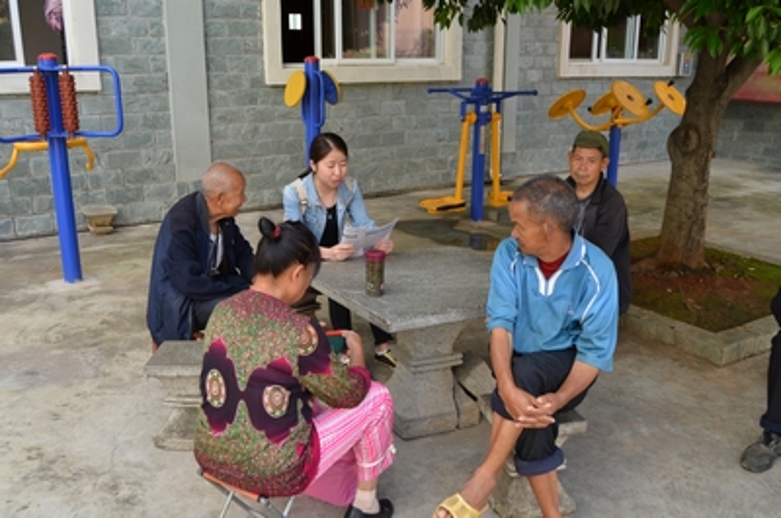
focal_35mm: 33
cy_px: 259
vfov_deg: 39.8
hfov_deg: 57.3
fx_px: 714
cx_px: 390
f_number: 5.6
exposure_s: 1/125
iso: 220
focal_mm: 22
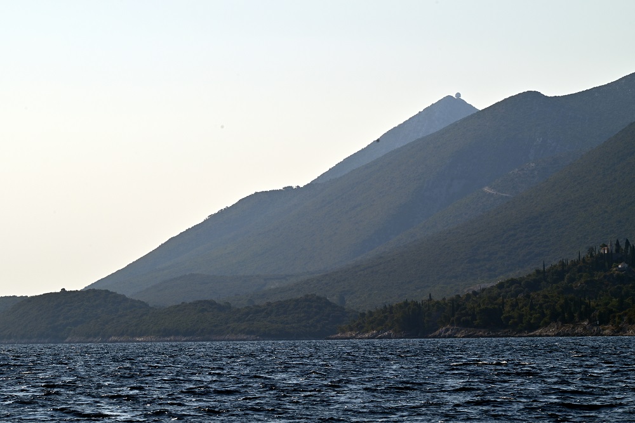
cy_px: 212
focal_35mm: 210
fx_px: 3704
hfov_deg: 9.8
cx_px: 318
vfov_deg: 6.5
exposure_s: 1/320
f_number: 16
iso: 100
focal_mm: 210
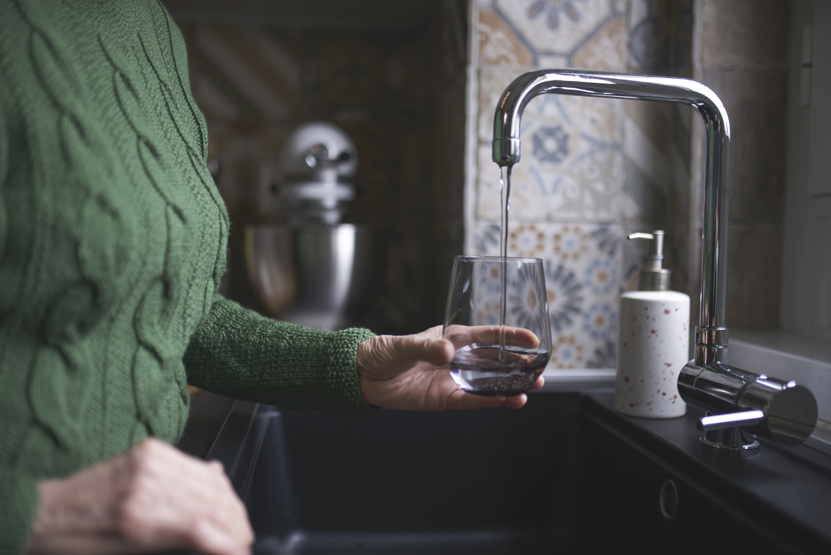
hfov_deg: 54.4
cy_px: 278
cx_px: 416
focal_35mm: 35
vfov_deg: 37.9
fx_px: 808
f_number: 1.4
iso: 160
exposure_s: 1/60
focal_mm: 35
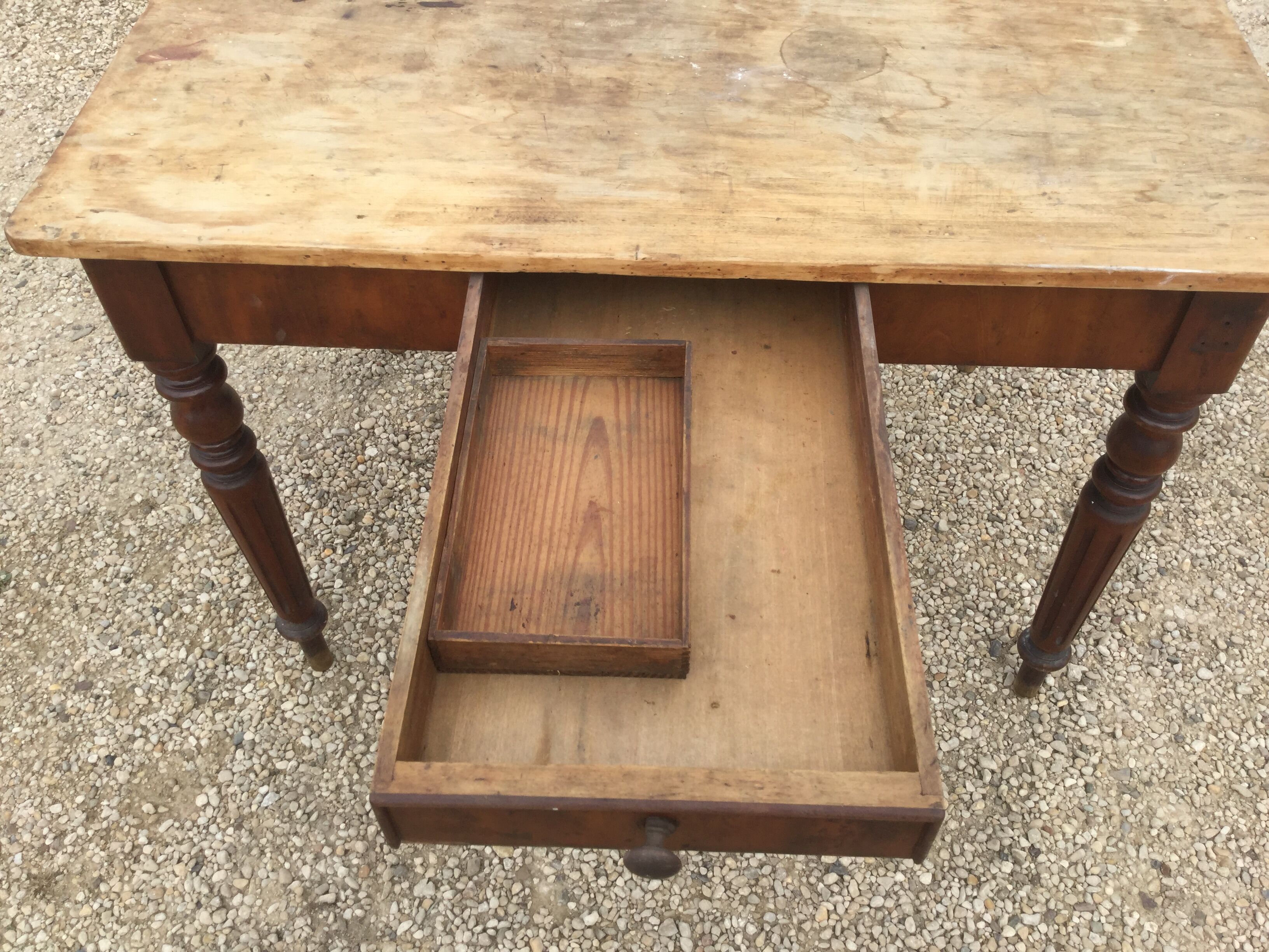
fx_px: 1136
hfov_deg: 58.4
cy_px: 476
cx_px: 634
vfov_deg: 45.4
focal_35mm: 31
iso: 25
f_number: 2.4
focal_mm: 3.3
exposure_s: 1/485
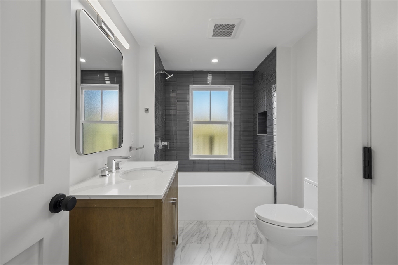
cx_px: 199
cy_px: 132
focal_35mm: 14
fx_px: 155
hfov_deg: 104.2
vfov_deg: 81.2
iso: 100
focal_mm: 14
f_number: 8
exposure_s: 1/30
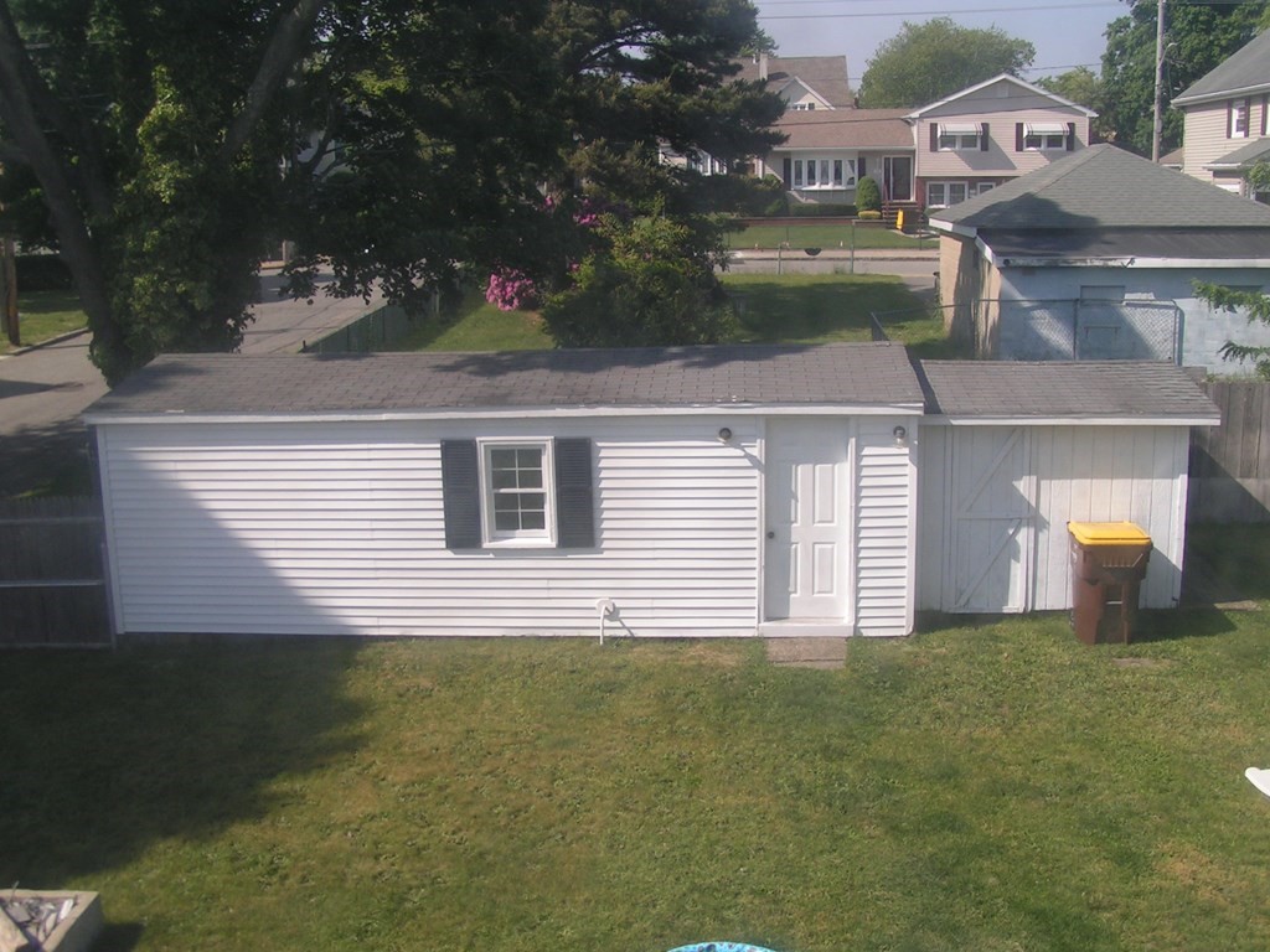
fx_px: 1394
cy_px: 476
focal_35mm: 38
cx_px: 635
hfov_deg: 49.0
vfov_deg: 37.7
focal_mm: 5.8
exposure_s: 1/200
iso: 50
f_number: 5.6
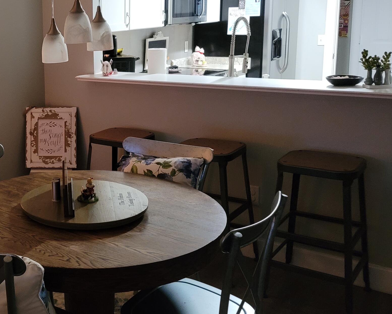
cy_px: 110
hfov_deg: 36.4
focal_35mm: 47
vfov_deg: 31.9
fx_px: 545
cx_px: 20
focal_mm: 7
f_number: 1.8
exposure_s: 1/40
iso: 640
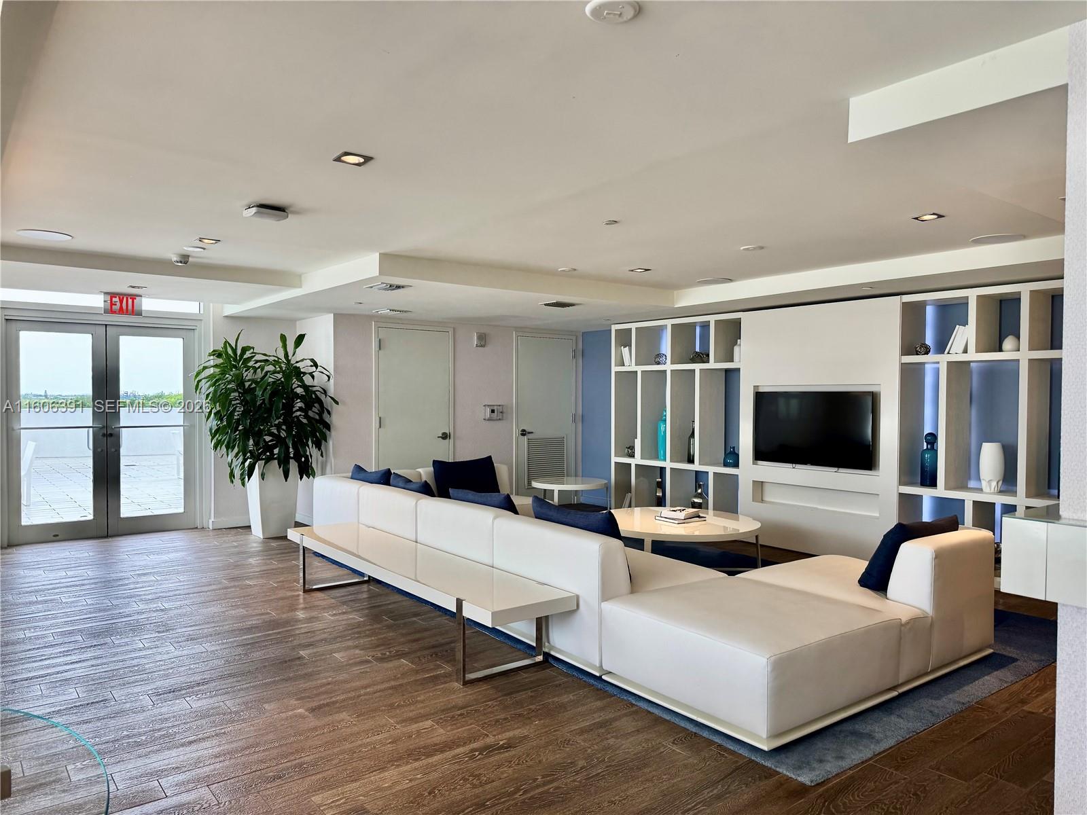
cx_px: 544
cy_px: 408
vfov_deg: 56.8
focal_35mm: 24
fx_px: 754
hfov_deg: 71.6
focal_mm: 6.76
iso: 80
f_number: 1.78
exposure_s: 1/120
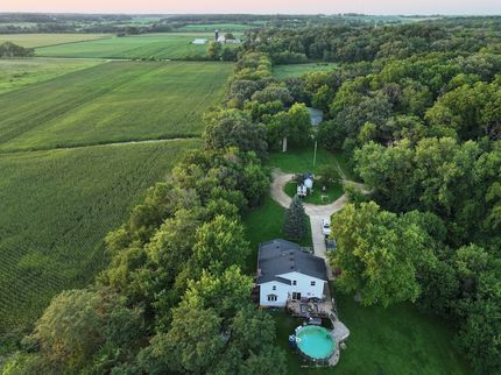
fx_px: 347
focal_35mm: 24
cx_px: 250
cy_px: 188
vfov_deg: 56.8
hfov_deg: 71.6
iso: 330
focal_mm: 12.29
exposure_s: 1/100
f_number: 2.8
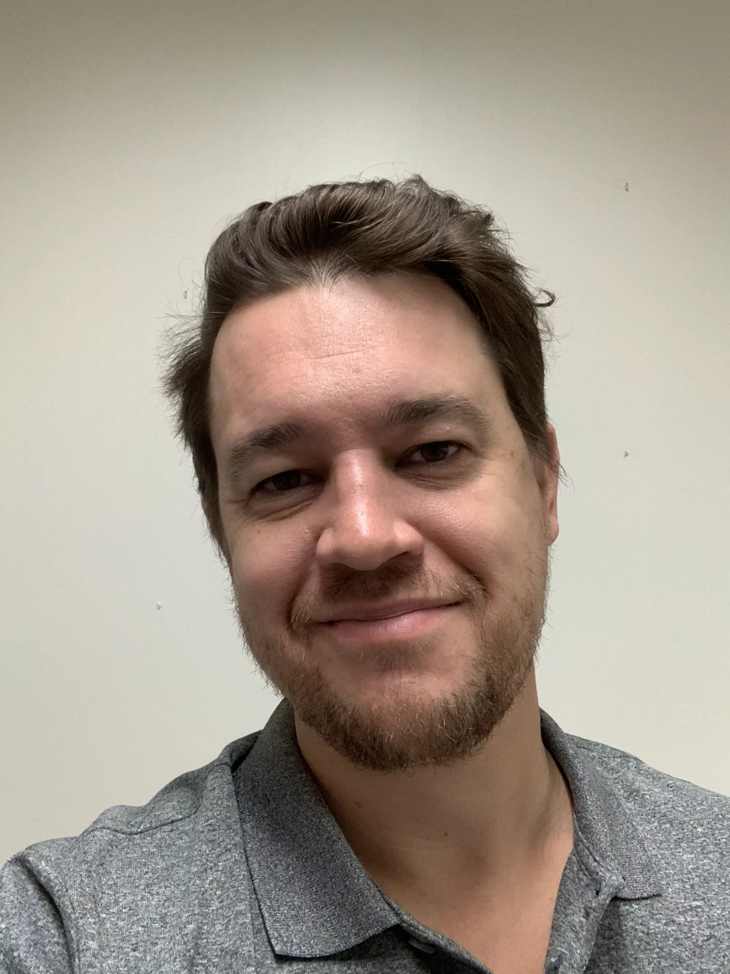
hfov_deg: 44.2
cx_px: 365
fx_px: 900
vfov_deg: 56.8
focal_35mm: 32
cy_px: 487
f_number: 2.2
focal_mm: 2.87
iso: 200
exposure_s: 1/60
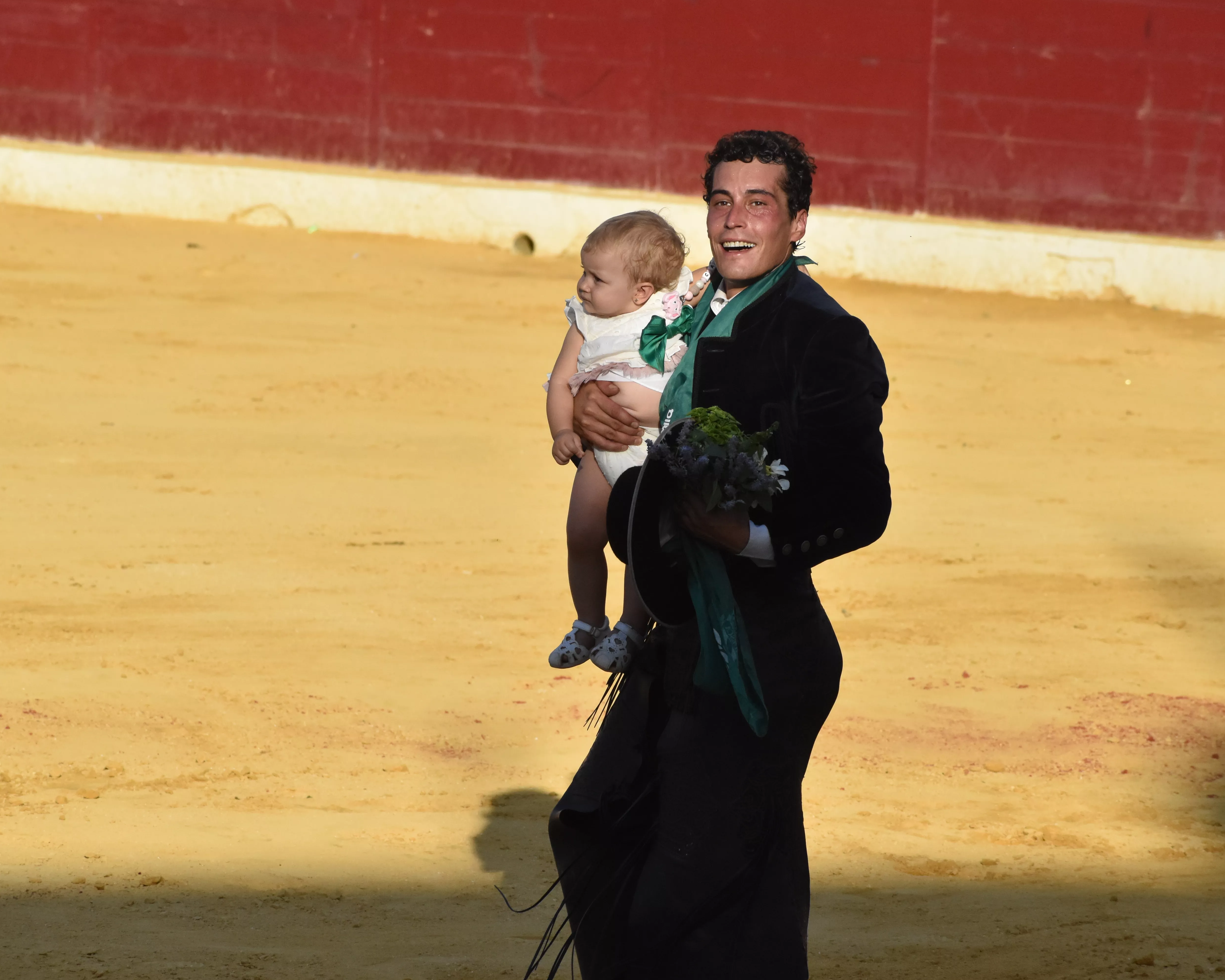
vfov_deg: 5.7
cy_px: 490
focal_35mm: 271
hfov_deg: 7.1
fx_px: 9825
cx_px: 570
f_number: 9
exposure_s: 1/4000
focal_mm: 160
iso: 1600
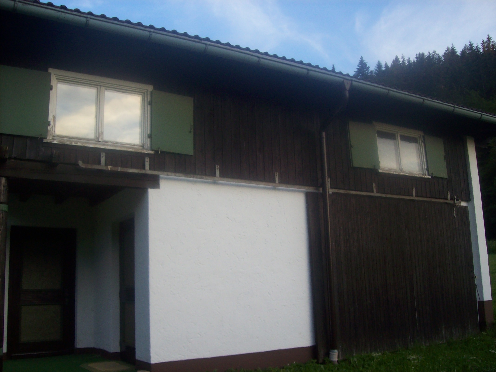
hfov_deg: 51.4
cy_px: 186
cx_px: 248
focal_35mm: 36
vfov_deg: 39.6
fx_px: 516
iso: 80
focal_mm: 6
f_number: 2.7
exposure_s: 1/92.1
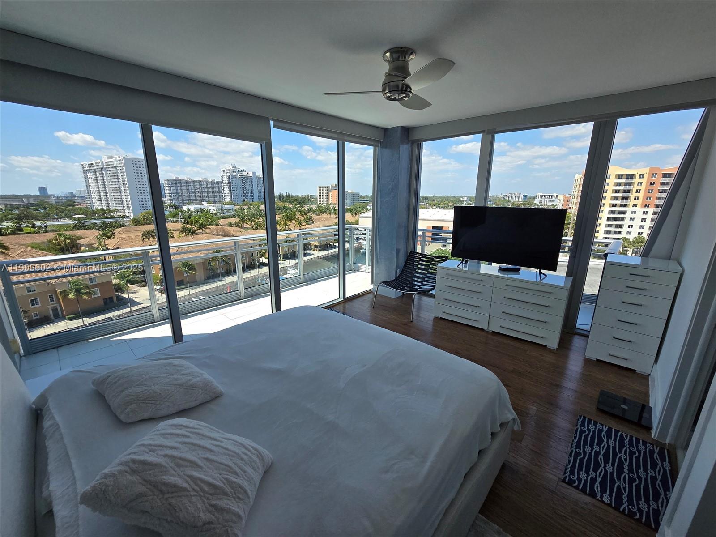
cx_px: 358
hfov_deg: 106.2
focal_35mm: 13
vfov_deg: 89.9
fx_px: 269
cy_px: 268
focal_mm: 2.2
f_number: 2.2
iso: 125
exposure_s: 1/2000
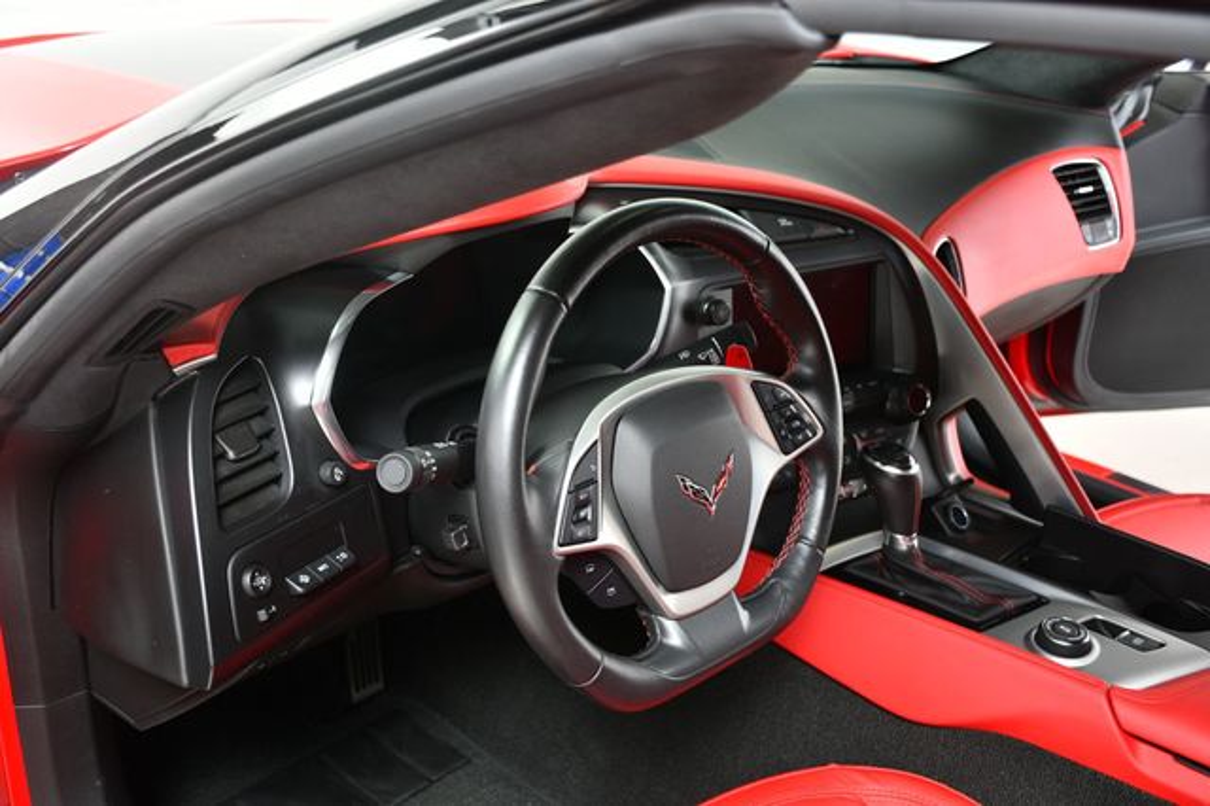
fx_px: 1344
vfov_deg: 33.4
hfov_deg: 48.5
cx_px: 605
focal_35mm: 40
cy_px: 403
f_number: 4
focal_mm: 27
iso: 100
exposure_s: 1/160
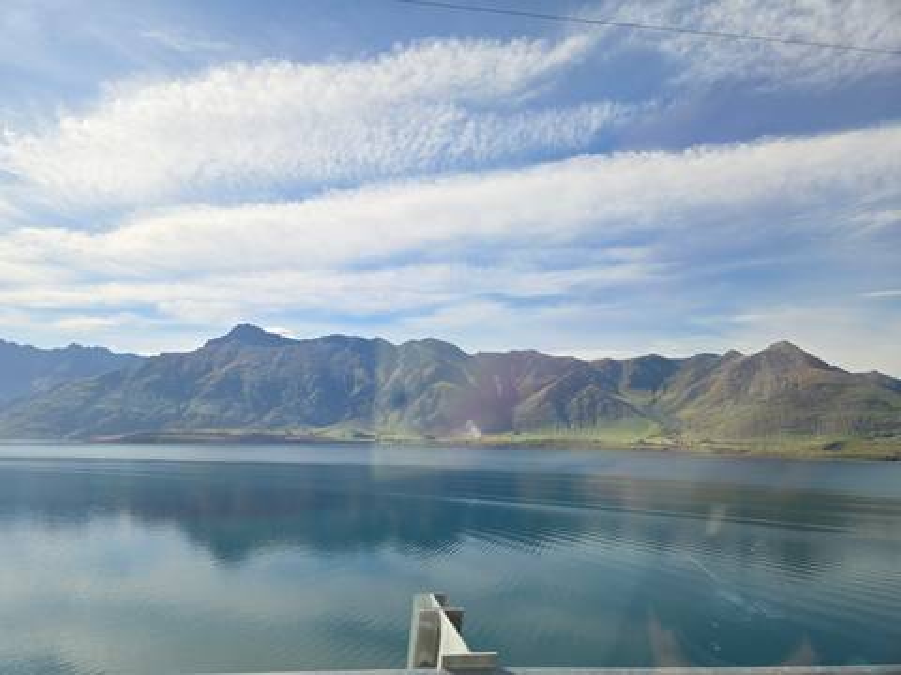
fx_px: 599
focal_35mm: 23
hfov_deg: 73.9
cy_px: 338
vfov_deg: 58.9
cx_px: 450
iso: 25
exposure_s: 1/1563
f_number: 1.8
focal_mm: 5.4
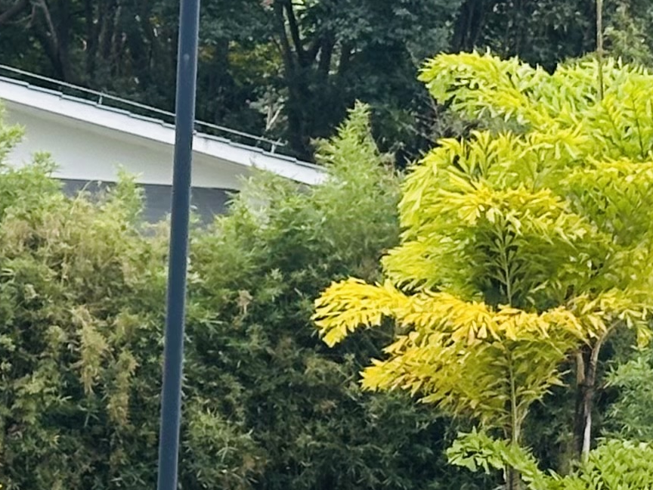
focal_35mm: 224
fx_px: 4226
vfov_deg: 6.6
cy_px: 577
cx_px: 630
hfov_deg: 8.8
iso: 64
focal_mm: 6.86
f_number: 1.78
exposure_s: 1/785
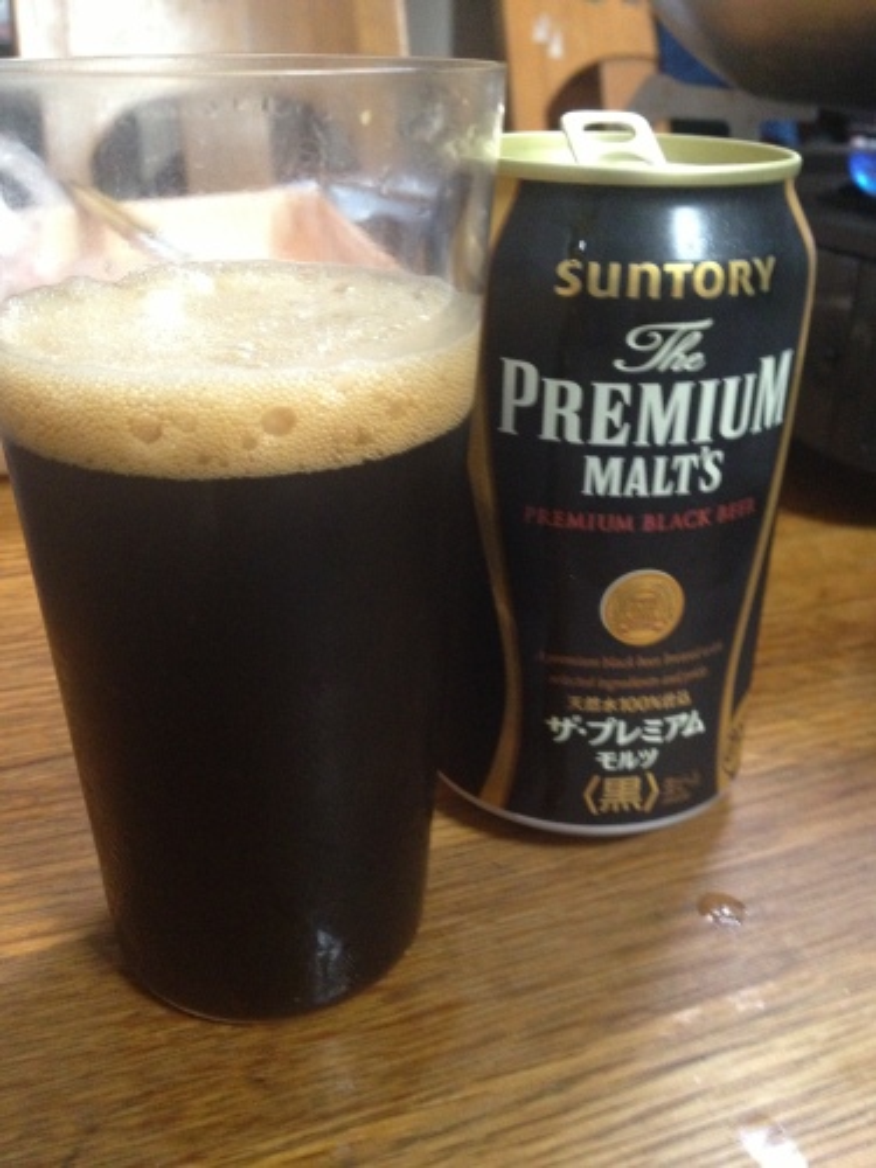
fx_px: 1181
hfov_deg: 40.7
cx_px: 438
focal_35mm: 35
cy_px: 584
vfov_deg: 52.6
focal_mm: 4.28
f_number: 2.4
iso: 400
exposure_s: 1/20
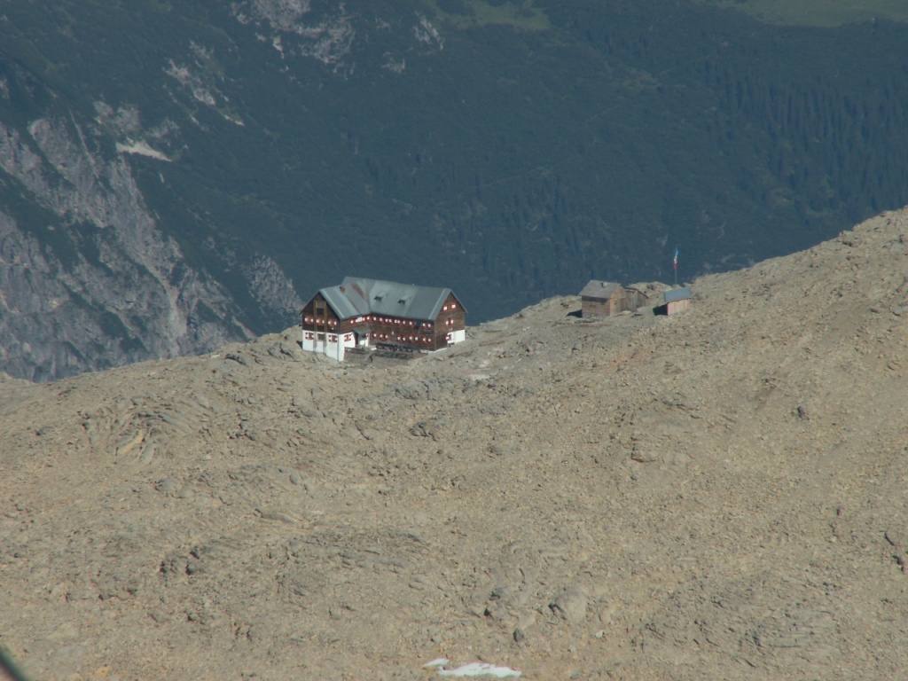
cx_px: 454
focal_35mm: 420
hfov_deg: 4.7
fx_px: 11017
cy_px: 340
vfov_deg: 3.5
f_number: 8
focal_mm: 69.45
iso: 50
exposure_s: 1/320
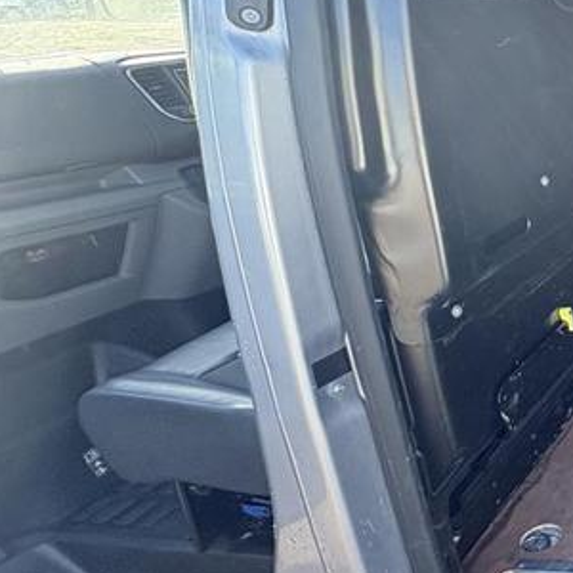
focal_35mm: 37
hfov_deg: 29.2
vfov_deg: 44.8
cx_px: 846
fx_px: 693
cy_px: 248
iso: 125
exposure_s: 1/103
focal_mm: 2.22
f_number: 2.2
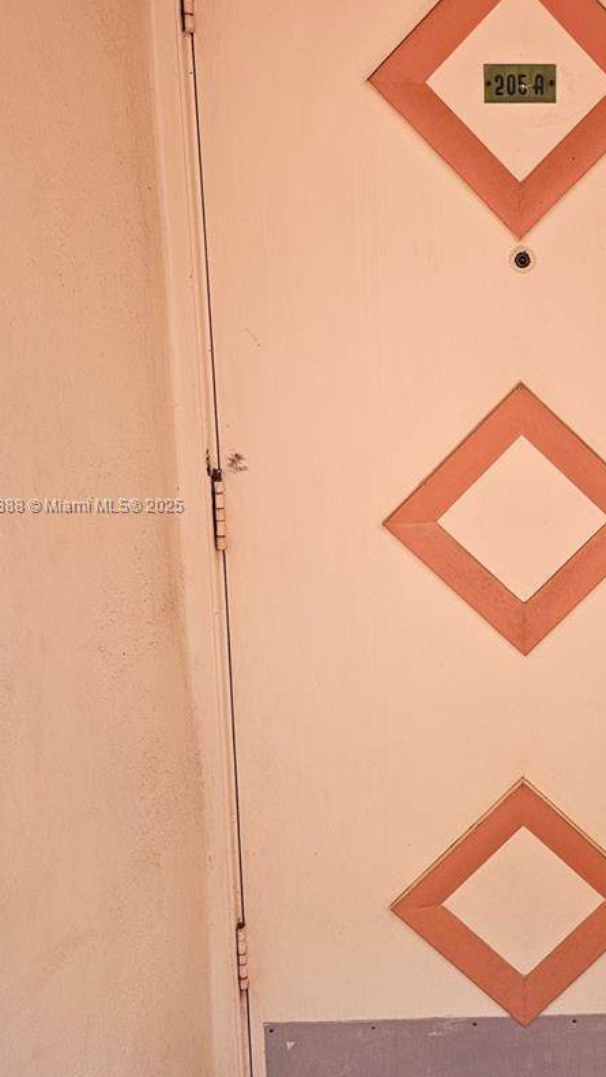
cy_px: 507
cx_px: 546
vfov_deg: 52.8
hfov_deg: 29.9
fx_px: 1085
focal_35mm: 38
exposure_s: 1/120
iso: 80
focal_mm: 6.3
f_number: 1.7
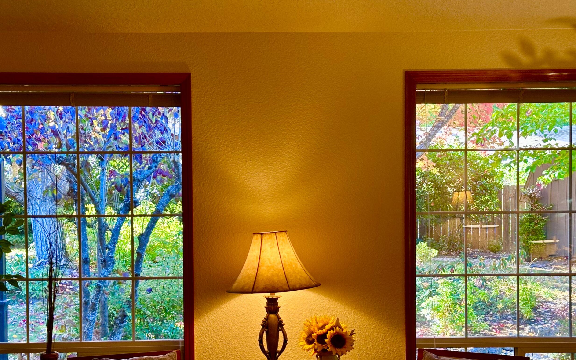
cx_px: 302
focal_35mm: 62
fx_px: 973
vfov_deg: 20.9
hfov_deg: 33.0
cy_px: 227
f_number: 1.78
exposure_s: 1/60
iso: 100
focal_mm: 6.86
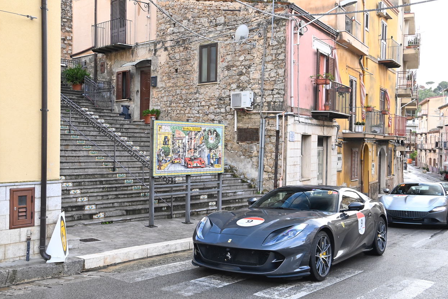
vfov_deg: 34.2
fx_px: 485
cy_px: 153
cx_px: 225
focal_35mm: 39
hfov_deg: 49.6
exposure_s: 1/500
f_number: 8
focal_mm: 38
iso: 5000
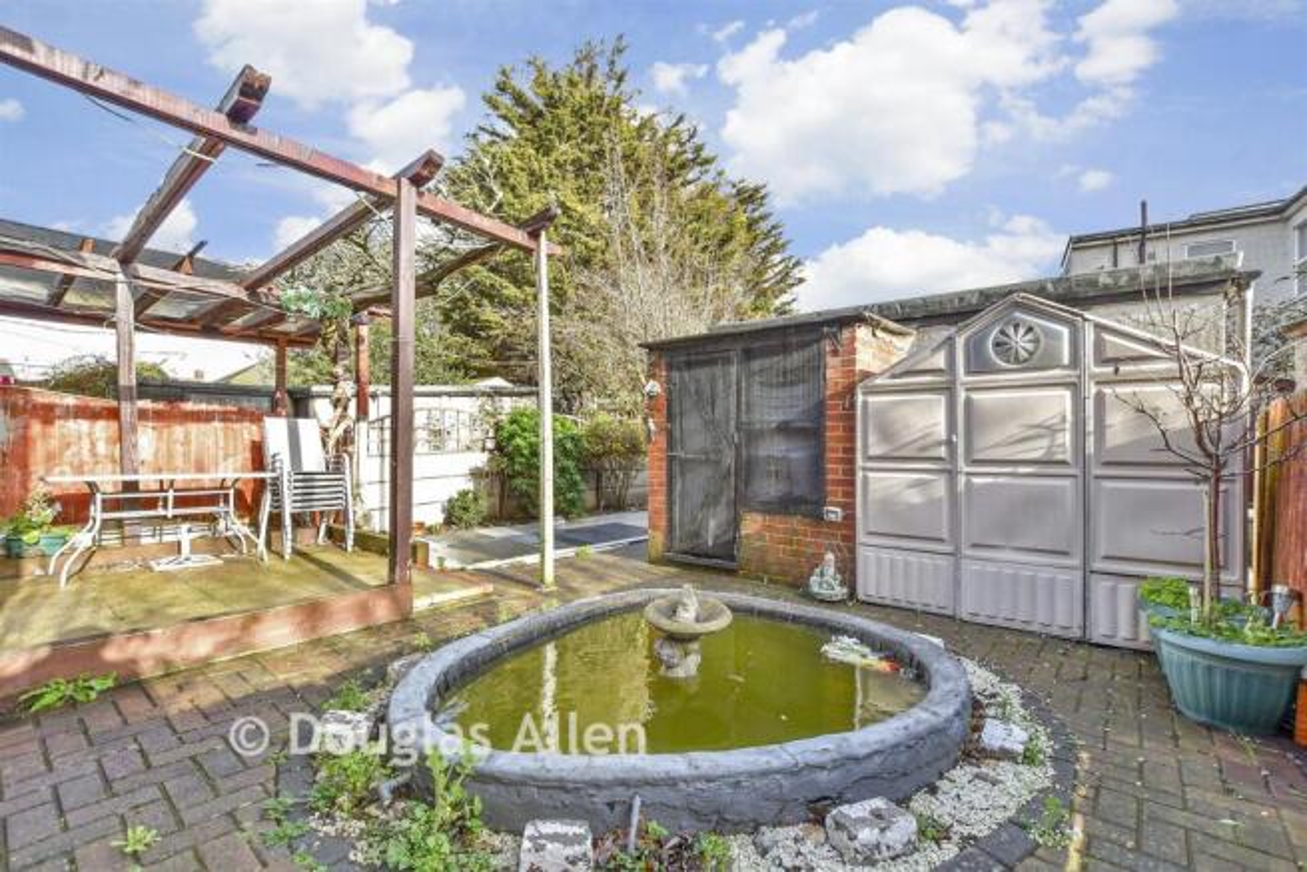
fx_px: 545
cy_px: 436
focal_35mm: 15
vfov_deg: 77.4
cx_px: 654
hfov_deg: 100.4
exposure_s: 1/60
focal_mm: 10
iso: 160
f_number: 8
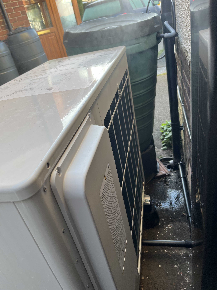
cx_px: 108
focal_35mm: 26
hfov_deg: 53.1
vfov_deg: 67.3
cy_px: 145
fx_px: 217
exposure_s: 1/122
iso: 40
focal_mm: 5.1
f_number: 1.6
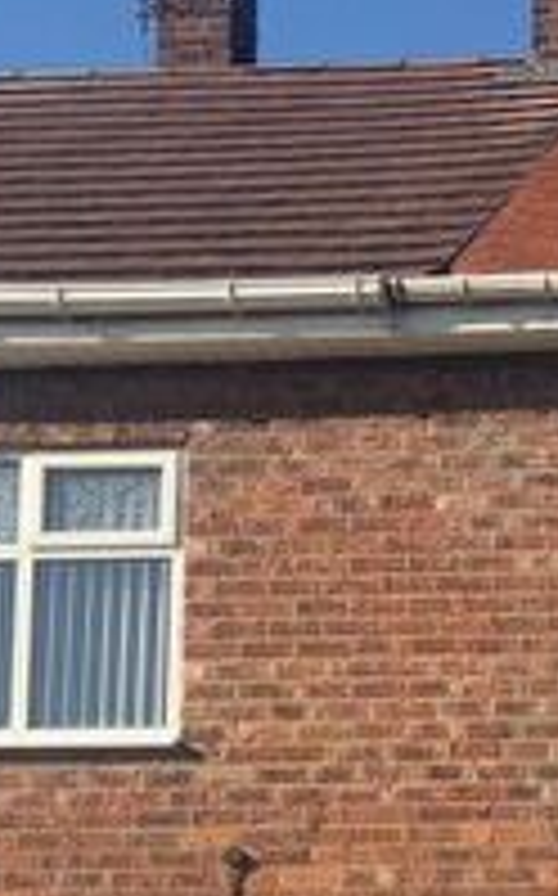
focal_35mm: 97
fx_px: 2365
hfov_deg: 12.3
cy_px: 1015
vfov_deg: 20.3
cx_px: 1004
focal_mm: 5.96
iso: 50
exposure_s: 1/2538
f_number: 1.6
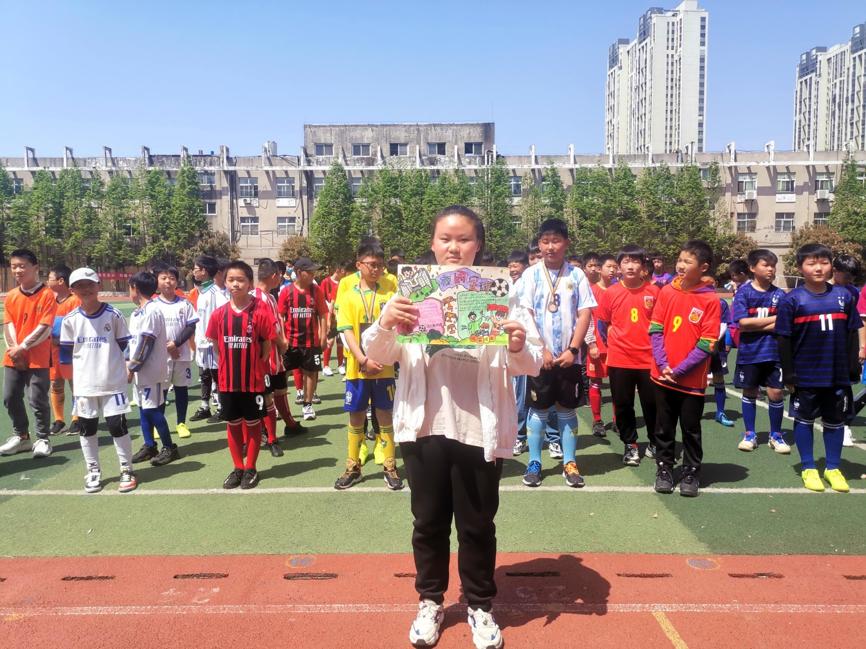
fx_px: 675
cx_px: 433
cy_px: 324
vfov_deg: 51.4
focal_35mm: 27
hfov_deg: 65.3
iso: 50
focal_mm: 4.75
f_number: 1.8
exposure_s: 1/3226
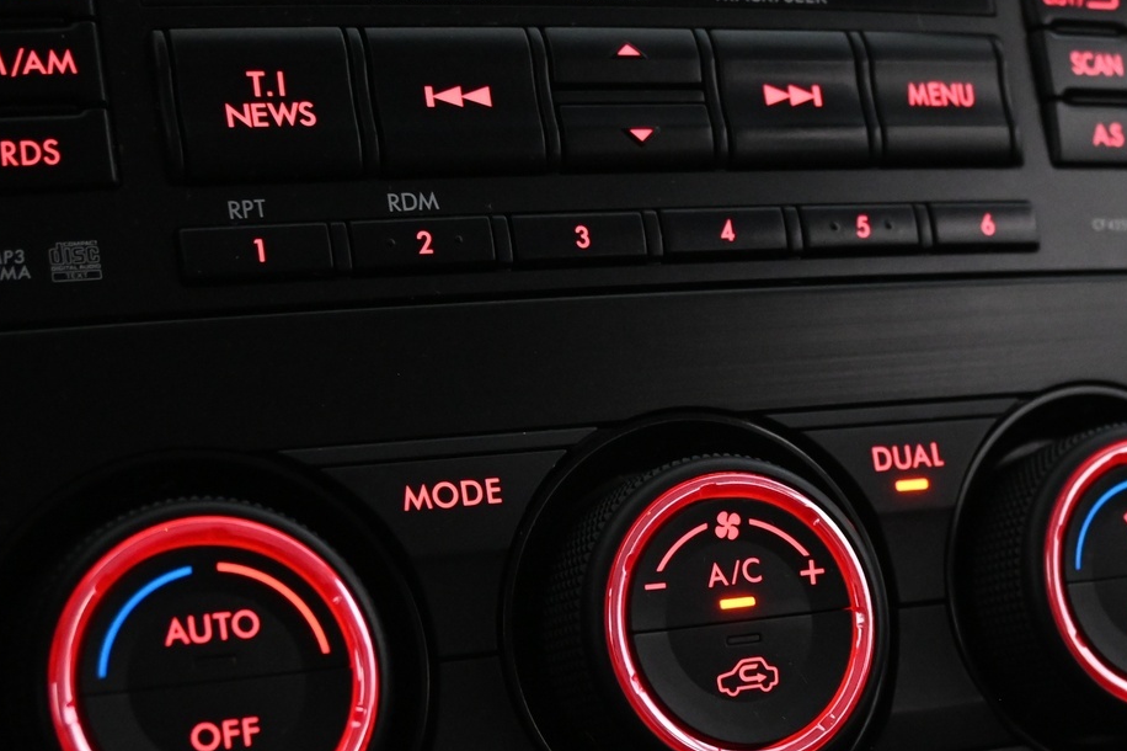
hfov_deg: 29.2
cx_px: 643
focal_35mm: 69
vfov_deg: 19.5
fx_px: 2159
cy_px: 590
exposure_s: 1/40
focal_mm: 26
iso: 2800
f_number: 4.5
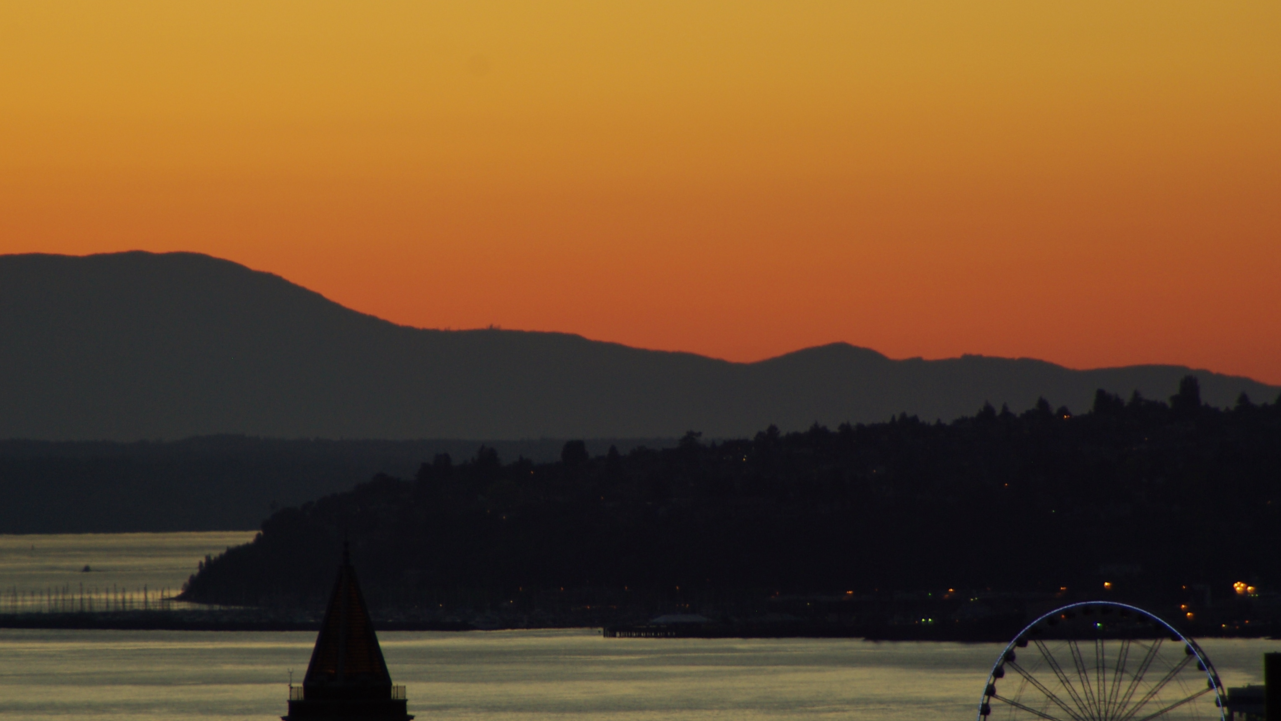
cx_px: 548
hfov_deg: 5.4
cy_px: 459
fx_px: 13486
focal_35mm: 397
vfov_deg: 3.1
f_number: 6.7
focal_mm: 200
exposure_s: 1/30
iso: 100
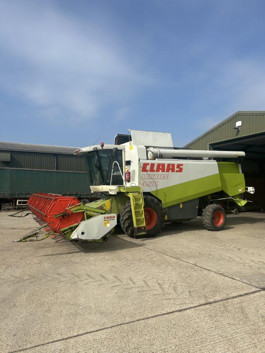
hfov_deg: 53.1
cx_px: 132
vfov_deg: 67.3
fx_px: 265
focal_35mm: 26
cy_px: 176
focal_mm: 5.7
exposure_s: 1/5587
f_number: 1.5
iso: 50
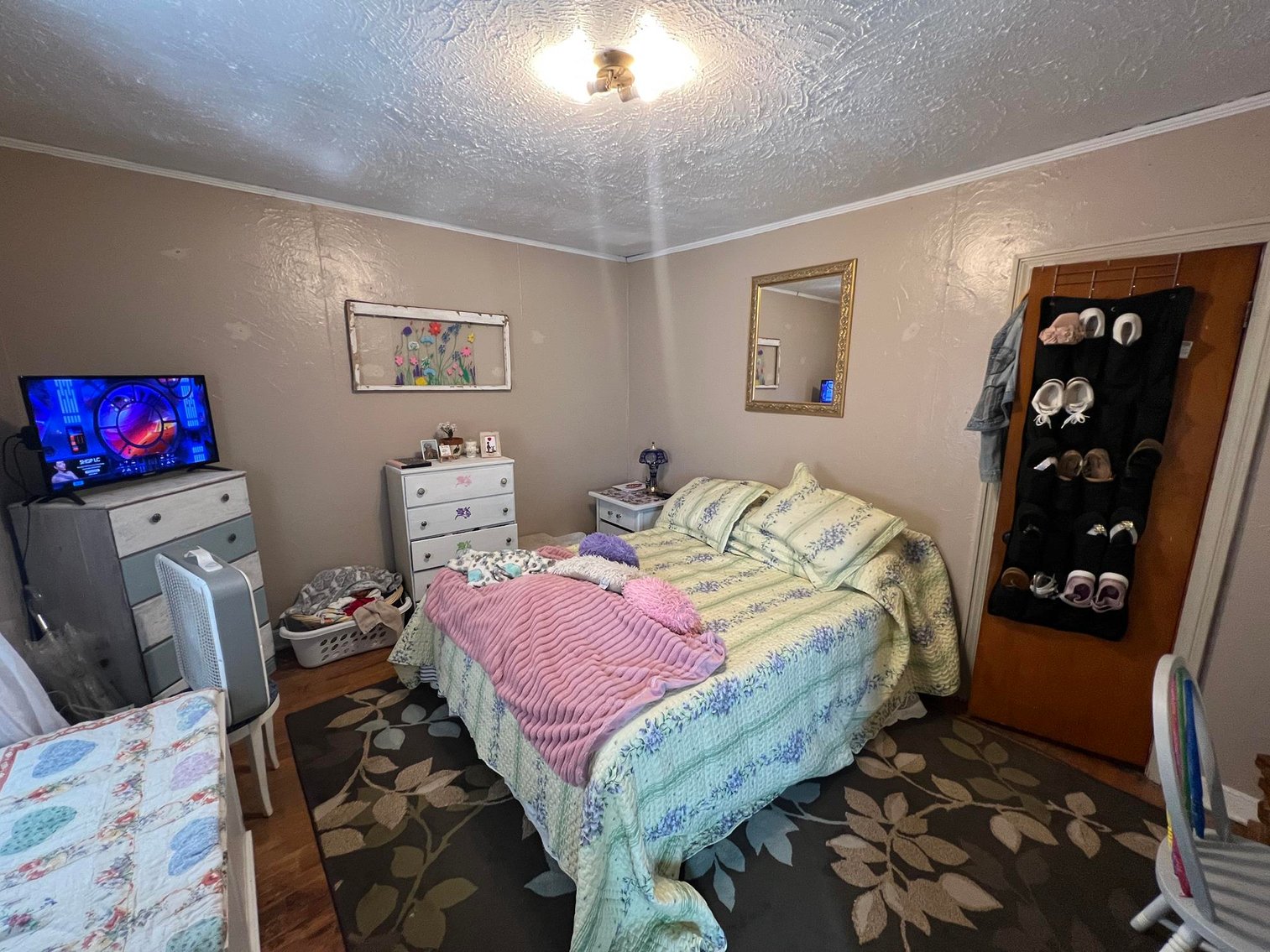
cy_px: 476
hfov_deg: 106.2
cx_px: 635
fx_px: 477
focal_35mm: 13
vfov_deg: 89.9
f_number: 1.8
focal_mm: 1.57
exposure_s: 1/60
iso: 250
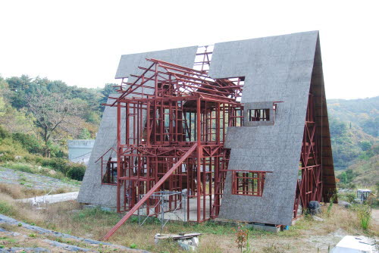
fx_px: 427
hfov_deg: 47.9
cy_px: 126
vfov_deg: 33.1
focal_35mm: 40
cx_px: 190
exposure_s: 1/80
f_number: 4.5
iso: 200
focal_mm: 27
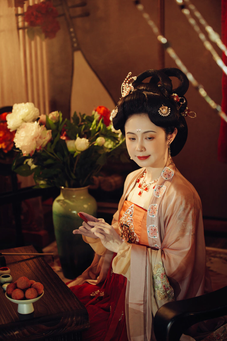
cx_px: 114
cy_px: 170
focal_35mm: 69
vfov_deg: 29.2
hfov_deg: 19.7
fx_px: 653
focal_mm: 70
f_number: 2.8
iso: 640
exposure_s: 1/160
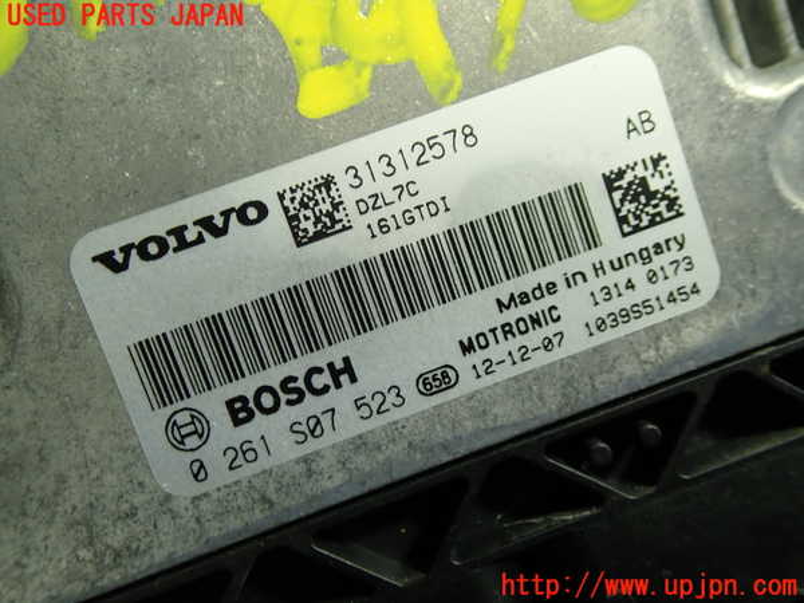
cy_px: 302
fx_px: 697
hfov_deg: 60.0
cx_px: 402
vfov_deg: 46.8
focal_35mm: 30
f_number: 2.3
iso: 200
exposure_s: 1/40
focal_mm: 5.4
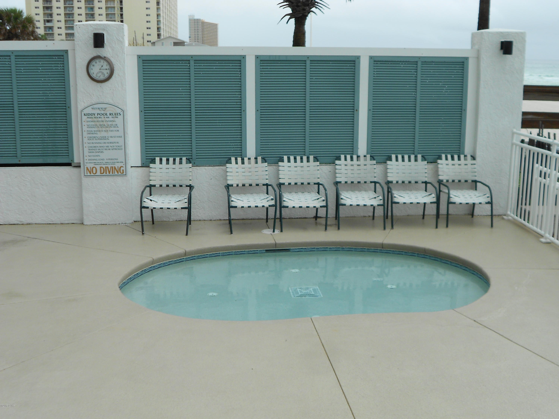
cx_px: 280
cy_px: 210
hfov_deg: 43.9
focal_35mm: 43
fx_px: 694
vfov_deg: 33.6
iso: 80
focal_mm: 7.7
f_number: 4.2
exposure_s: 1/250
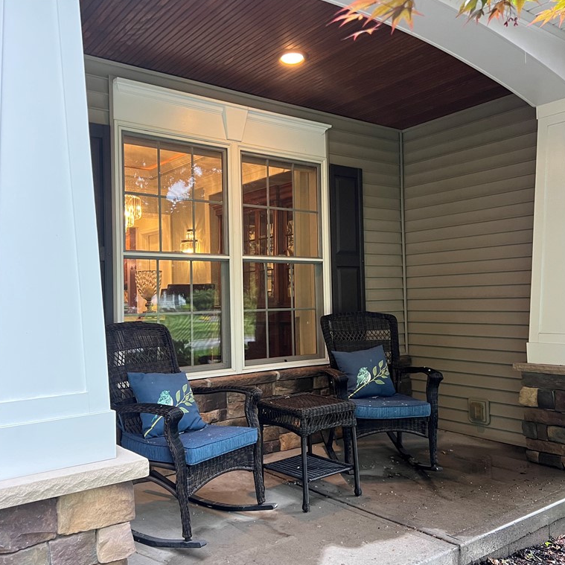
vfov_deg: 52.5
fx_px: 572
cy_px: 282
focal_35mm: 31
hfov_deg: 52.4
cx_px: 252
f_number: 1.5
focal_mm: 5.7
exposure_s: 1/60
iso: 500
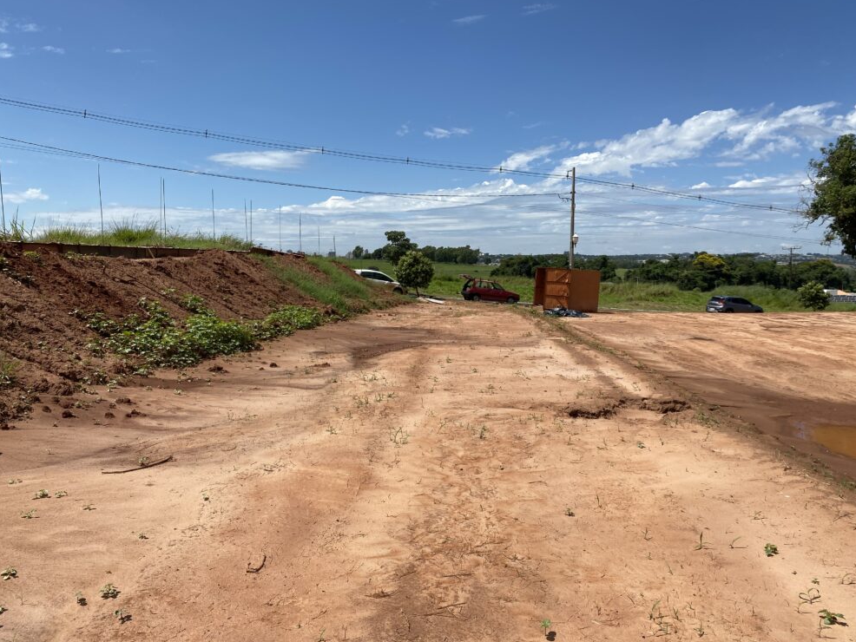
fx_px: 668
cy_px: 323
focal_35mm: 27
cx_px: 415
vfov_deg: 51.4
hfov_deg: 65.3
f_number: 1.8
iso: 32
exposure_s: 1/4608
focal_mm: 4.25
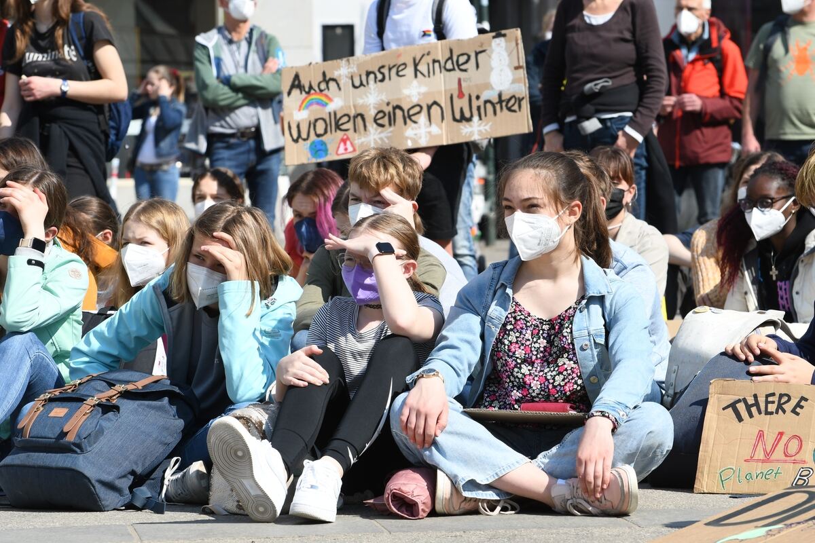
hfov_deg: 10.2
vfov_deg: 6.8
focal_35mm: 202
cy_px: 272
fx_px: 4573
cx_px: 408
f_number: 8
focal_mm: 135
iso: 200
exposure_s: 1/400
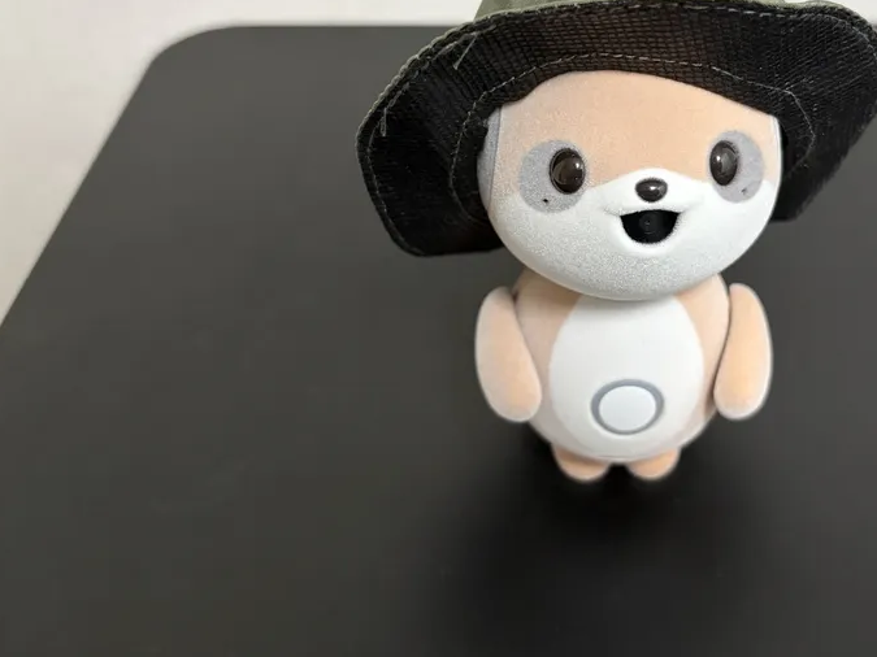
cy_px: 195
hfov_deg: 49.2
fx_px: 937
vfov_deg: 38.0
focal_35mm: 37
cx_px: 587
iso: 400
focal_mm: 5.96
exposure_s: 1/60
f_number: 1.6
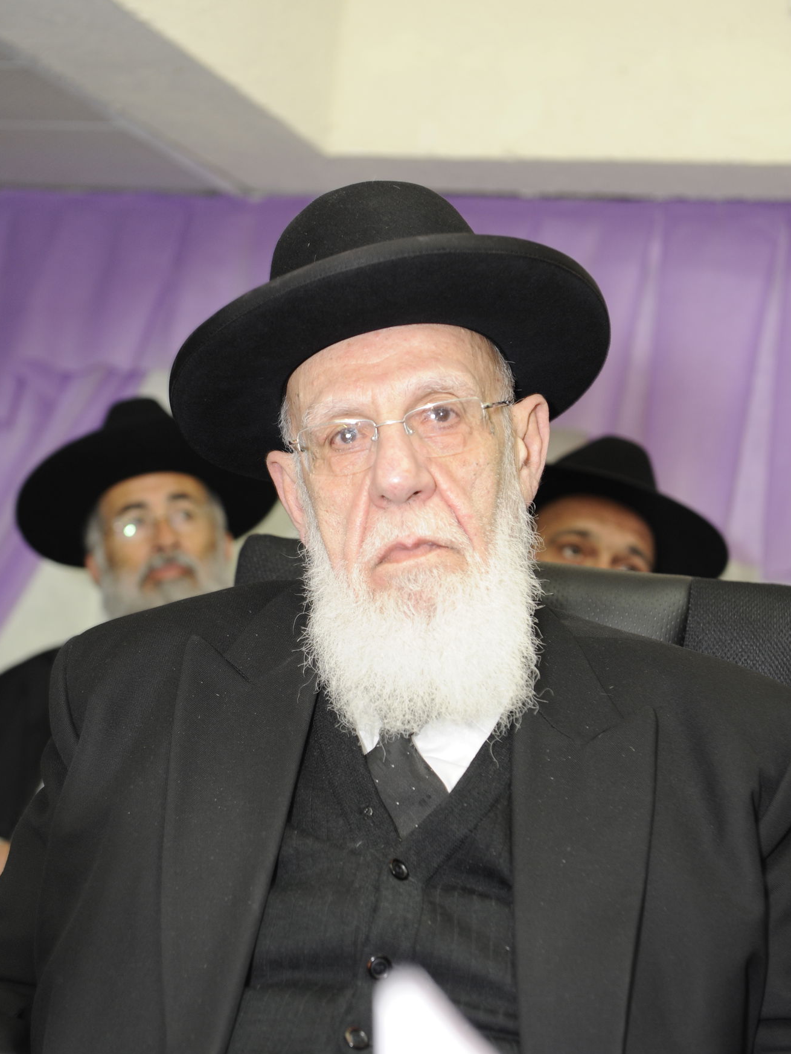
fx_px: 2468
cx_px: 371
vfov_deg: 24.1
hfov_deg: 18.2
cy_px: 551
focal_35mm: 81
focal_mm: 70
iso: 800
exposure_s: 1/100
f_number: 4.5
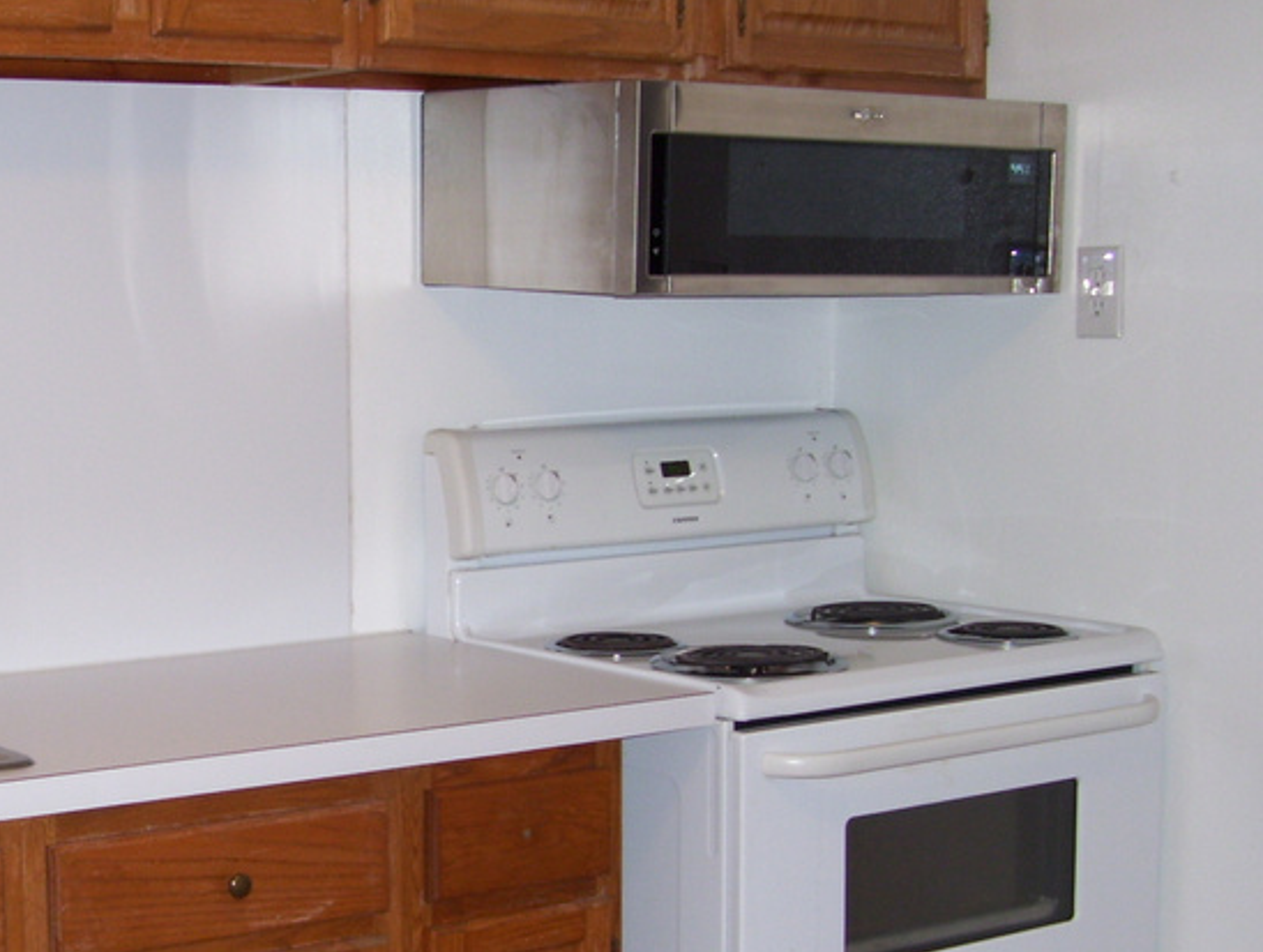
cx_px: 189
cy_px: 588
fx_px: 2449
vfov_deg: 22.0
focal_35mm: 67
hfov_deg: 28.1
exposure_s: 1/60
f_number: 2.7
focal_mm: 6
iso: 80
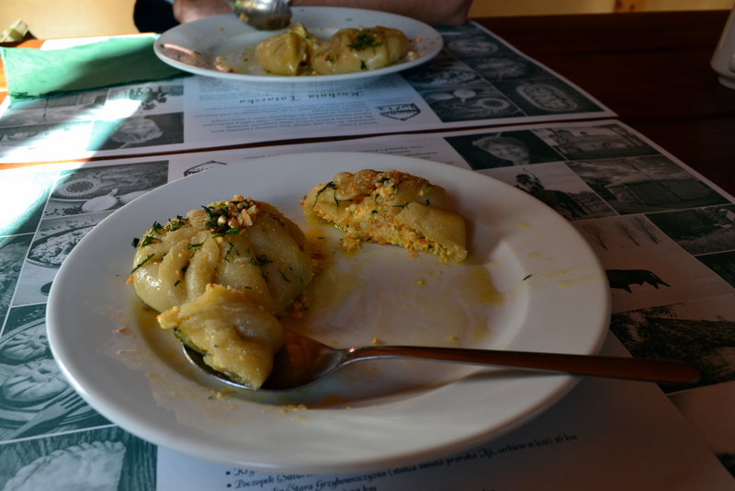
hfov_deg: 57.2
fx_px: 674
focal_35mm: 33
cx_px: 368
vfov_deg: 40.0
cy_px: 246
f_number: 8
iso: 400
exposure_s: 1/80
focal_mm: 22
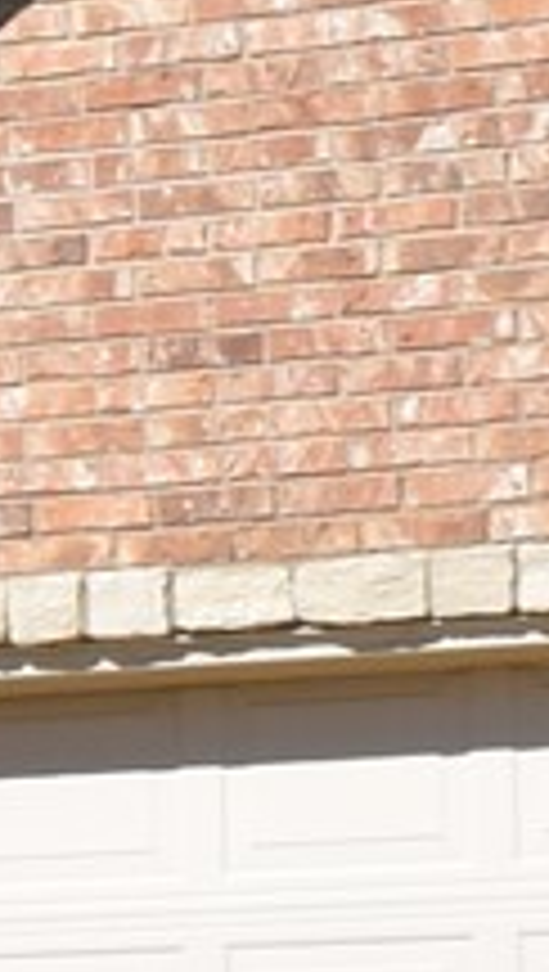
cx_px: -1966
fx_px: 7327
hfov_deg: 3.9
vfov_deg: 7.6
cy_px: 580
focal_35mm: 284
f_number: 13
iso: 100
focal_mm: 18
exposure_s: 1/200
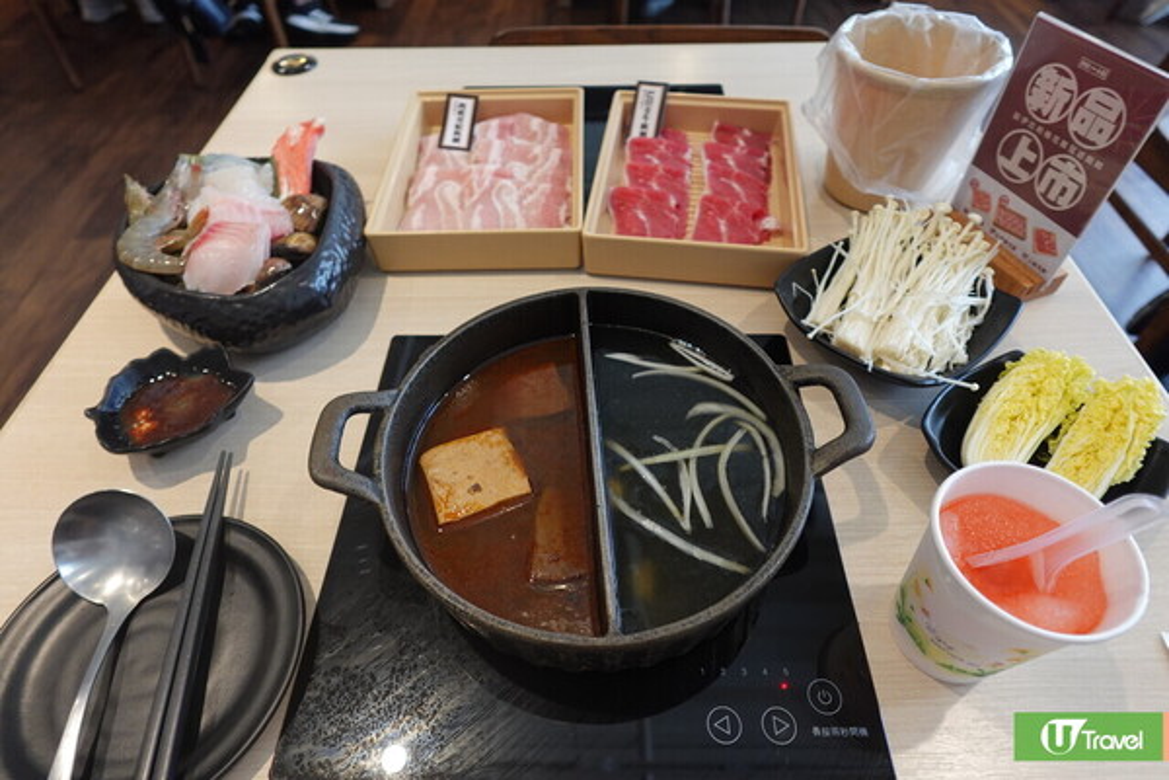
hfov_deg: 84.0
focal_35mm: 20
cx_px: 584
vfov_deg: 61.9
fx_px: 649
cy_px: 390
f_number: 2
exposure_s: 1/80
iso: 250
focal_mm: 7.6
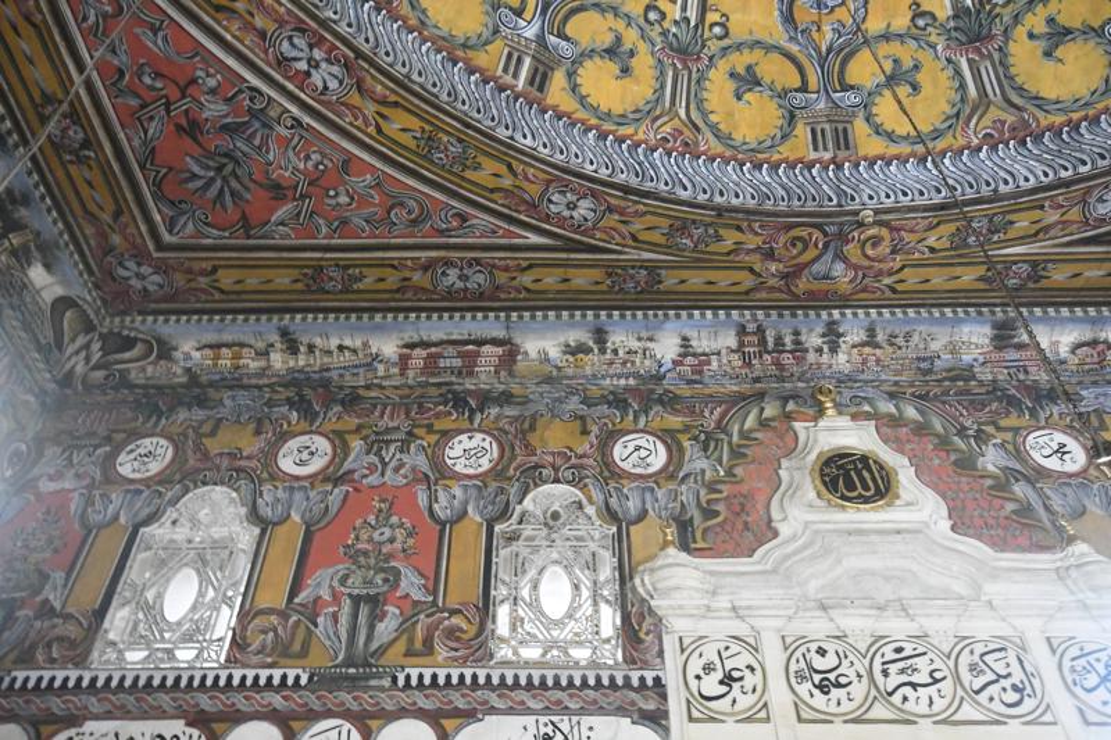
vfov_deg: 43.6
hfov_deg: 61.9
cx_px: 556
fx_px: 926
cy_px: 370
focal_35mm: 30
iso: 11400
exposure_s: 1/30
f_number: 10
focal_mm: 20
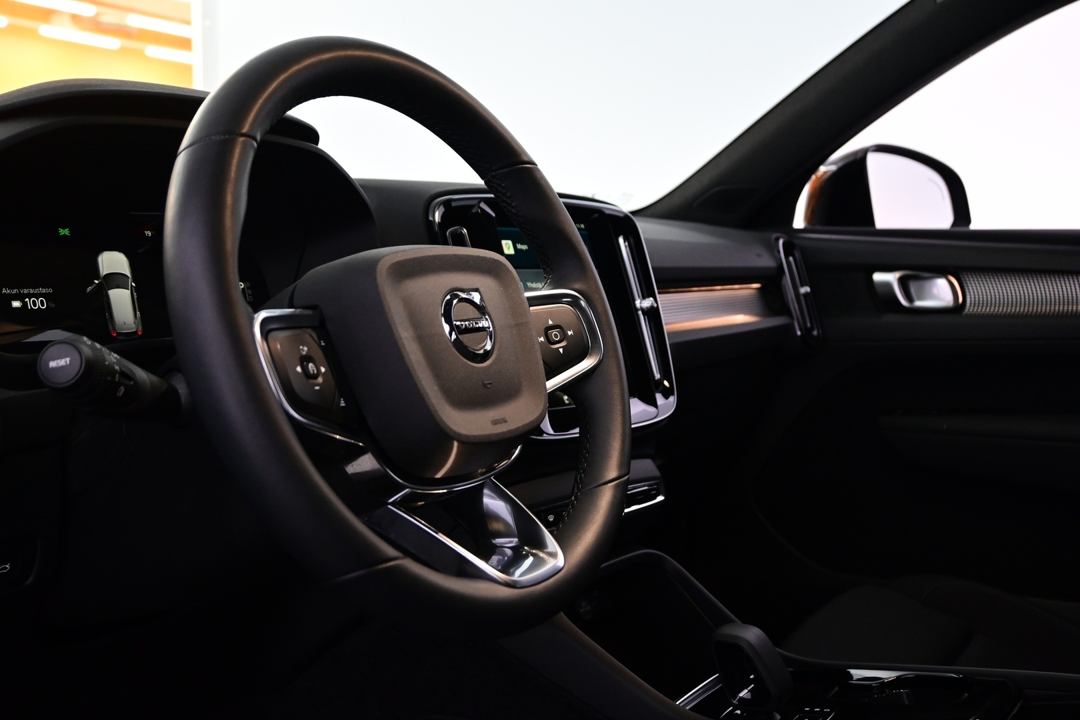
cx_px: 540
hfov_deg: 52.2
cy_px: 360
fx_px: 1102
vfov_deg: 36.2
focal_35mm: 37
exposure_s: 1/40
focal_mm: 24.5
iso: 1800
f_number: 4.2
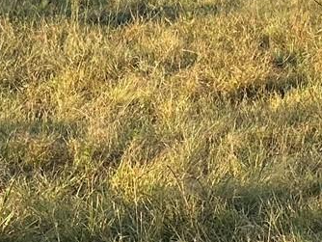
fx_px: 1368
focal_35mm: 147
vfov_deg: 10.0
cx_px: 426
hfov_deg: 12.9
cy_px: -6
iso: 80
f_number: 1.78
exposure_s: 1/1988
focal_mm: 6.86
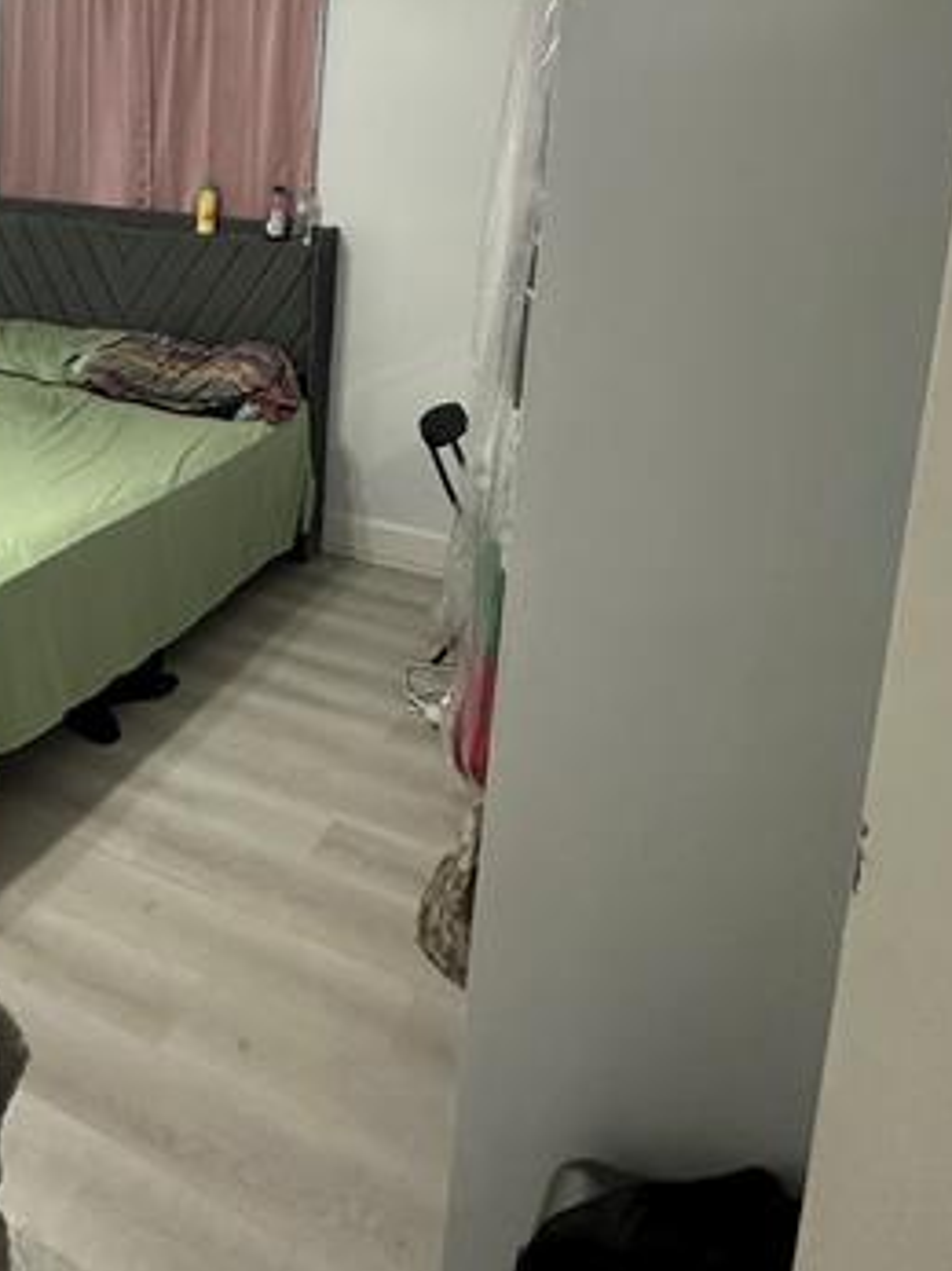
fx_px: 1137
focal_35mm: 31
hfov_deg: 43.1
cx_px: 179
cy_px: 304
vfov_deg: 55.3
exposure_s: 1/60
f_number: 2.2
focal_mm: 2.22
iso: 320
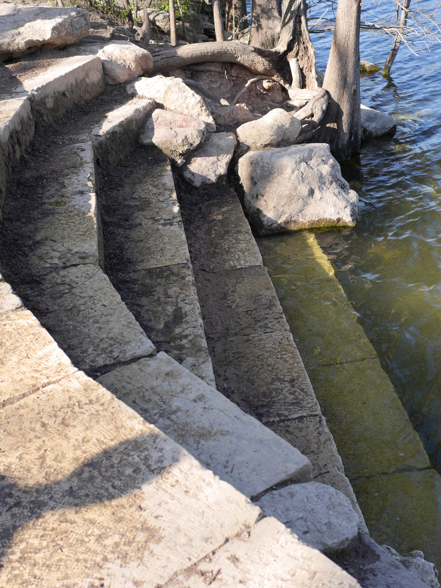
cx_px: 220
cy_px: 294
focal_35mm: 50
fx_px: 849
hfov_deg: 29.1
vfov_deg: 38.2
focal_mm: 25
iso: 200
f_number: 3.2
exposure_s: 1/500
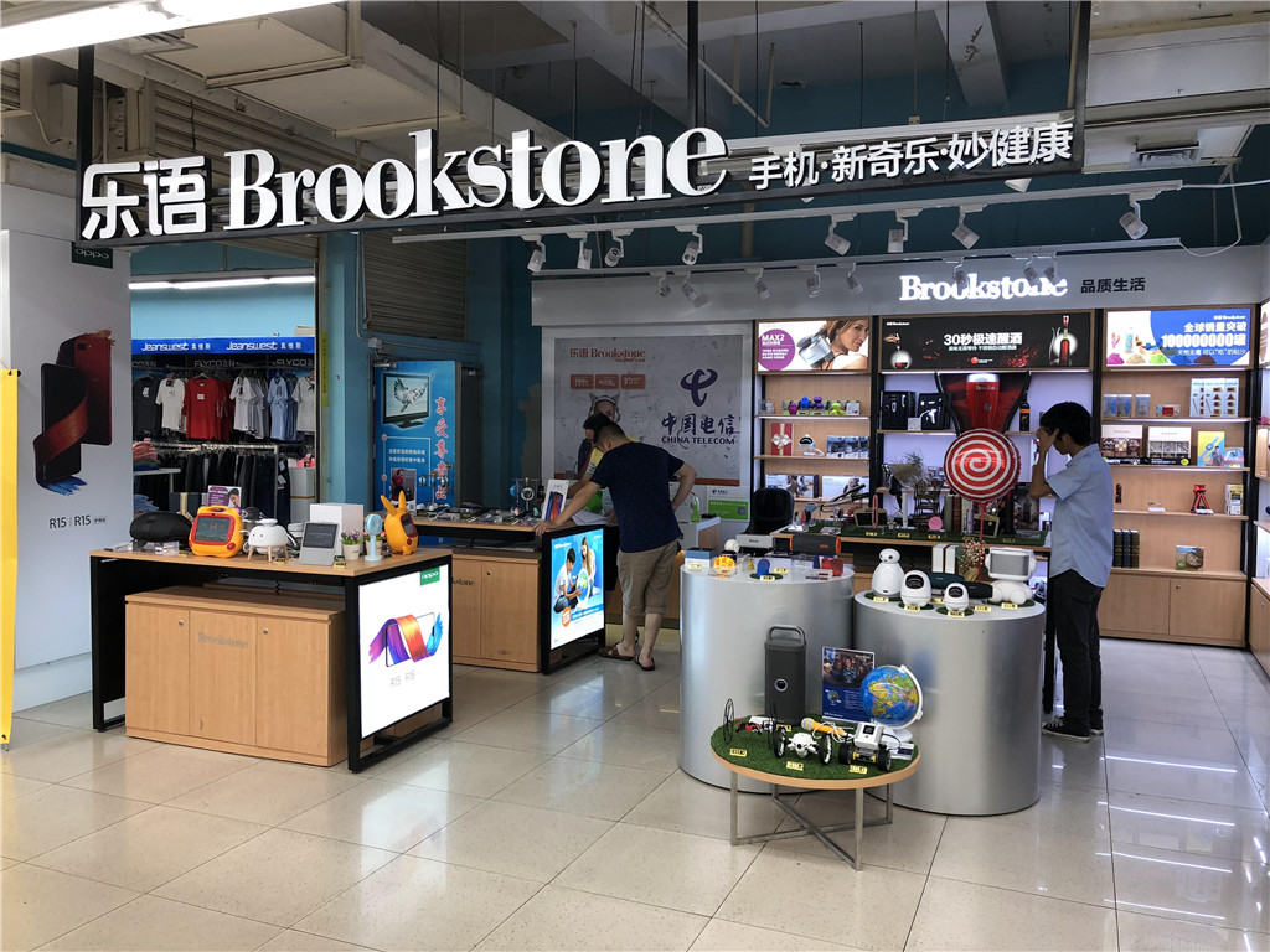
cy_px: 476
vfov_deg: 49.7
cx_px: 635
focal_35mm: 28
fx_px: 1027
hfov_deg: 63.4
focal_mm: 4
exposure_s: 1/33
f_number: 1.8
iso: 25
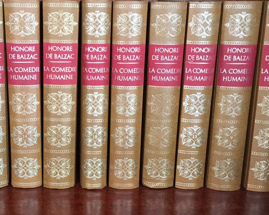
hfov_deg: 35.6
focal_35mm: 52
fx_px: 414
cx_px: 85
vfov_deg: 29.1
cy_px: 115
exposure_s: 1/25
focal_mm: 4.15
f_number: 2.2
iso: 200
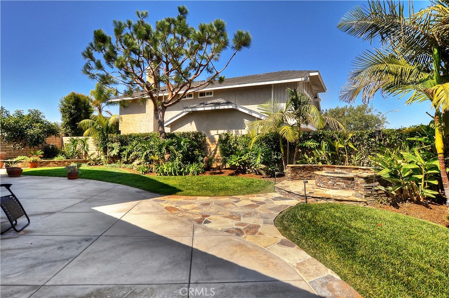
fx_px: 224
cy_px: 149
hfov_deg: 90.1
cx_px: 224
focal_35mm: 18
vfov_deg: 67.2
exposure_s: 1/640
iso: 160
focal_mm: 12
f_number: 7.1
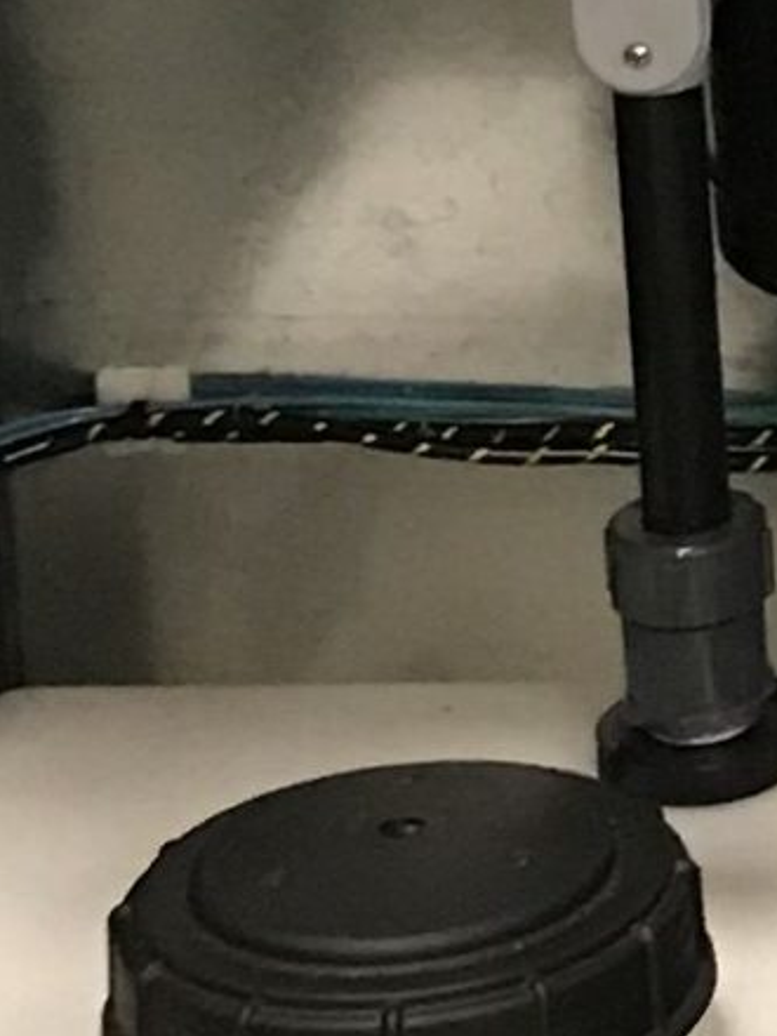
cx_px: 1618
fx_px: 6494
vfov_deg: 8.9
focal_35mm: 217
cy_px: -552
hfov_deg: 6.6
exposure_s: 1/11
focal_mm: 3.99
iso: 100
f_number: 1.8
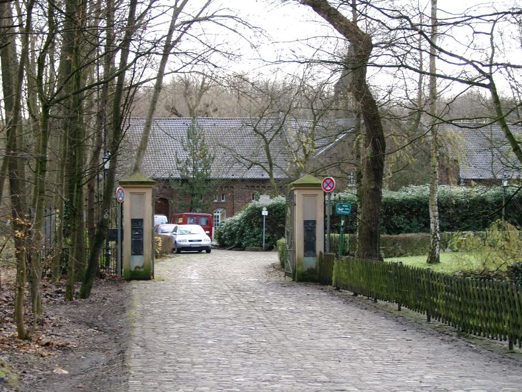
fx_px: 1252
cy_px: 195
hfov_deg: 23.6
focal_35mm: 83
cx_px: 261
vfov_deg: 17.8
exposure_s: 1/71.8
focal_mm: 16.97
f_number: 2.8
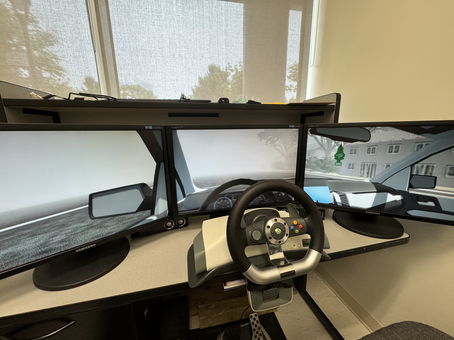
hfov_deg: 102.1
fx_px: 184
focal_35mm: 14
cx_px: 227
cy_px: 170
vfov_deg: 85.7
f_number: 2.2
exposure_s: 1/60
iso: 200
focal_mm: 2.22
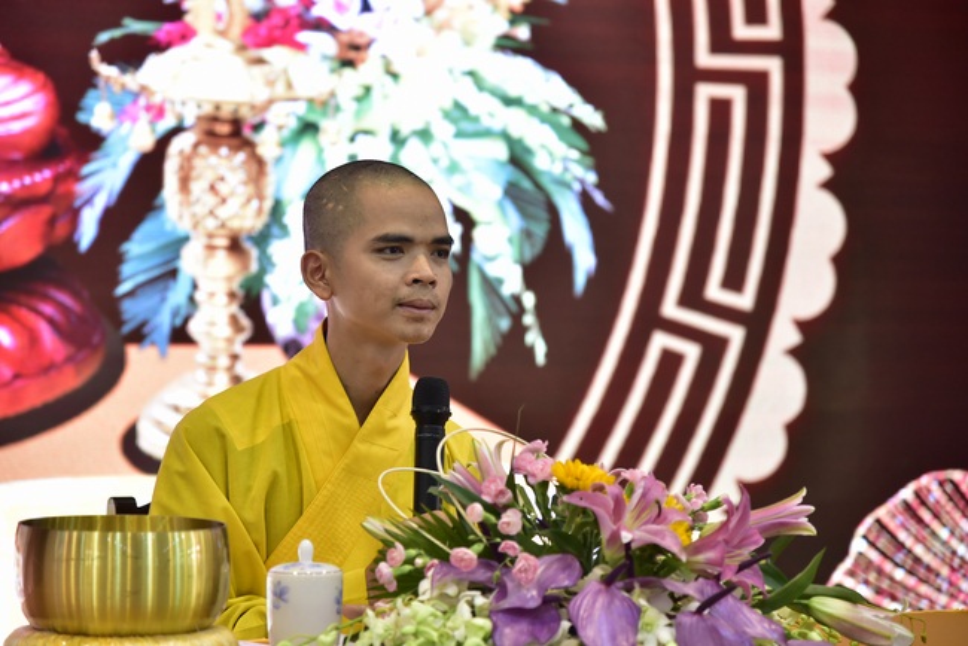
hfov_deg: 17.1
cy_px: 323
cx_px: 484
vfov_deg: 11.4
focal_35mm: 120
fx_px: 3228
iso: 1000
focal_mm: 120
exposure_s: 1/50
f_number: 4
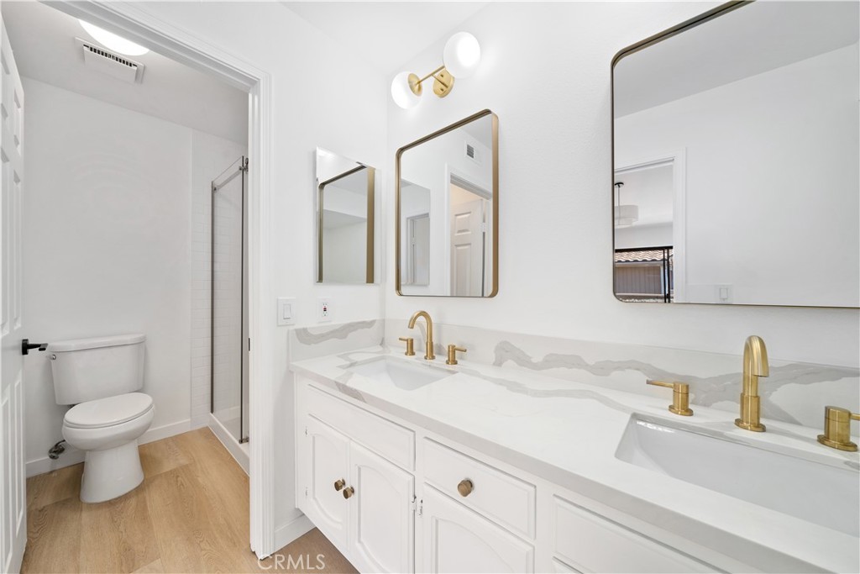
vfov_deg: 90.0
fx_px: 287
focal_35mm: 12
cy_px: 287
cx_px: 430
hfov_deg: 112.6
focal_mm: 12
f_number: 8
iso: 100
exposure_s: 1/3
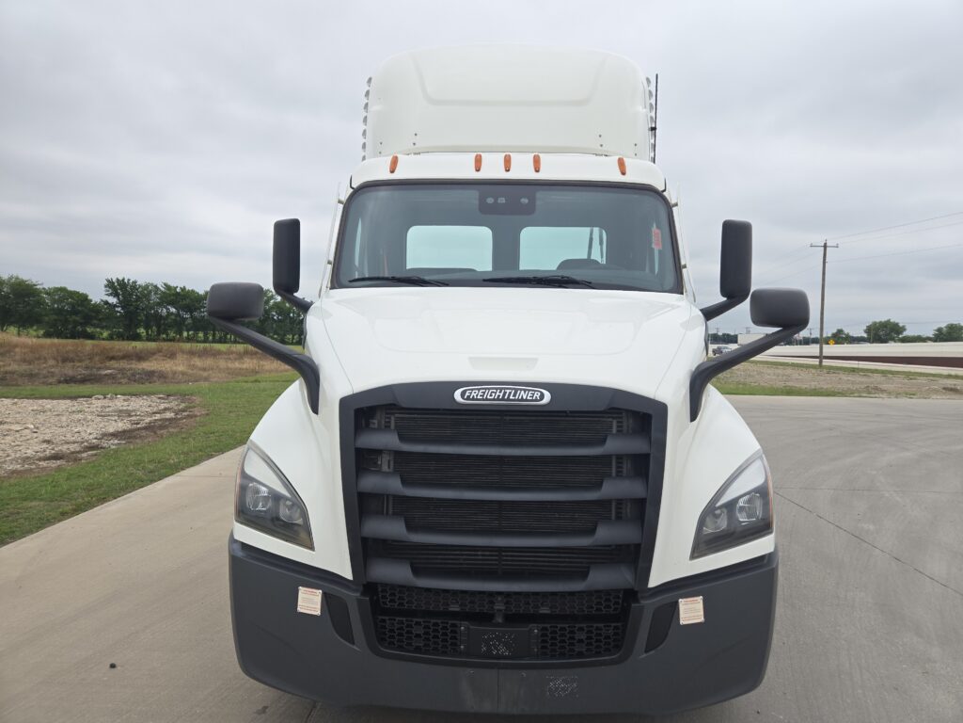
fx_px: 640
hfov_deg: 73.9
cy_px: 362
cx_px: 482
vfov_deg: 58.9
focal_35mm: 23
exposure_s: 1/1623
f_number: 1.8
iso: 25
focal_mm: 5.4
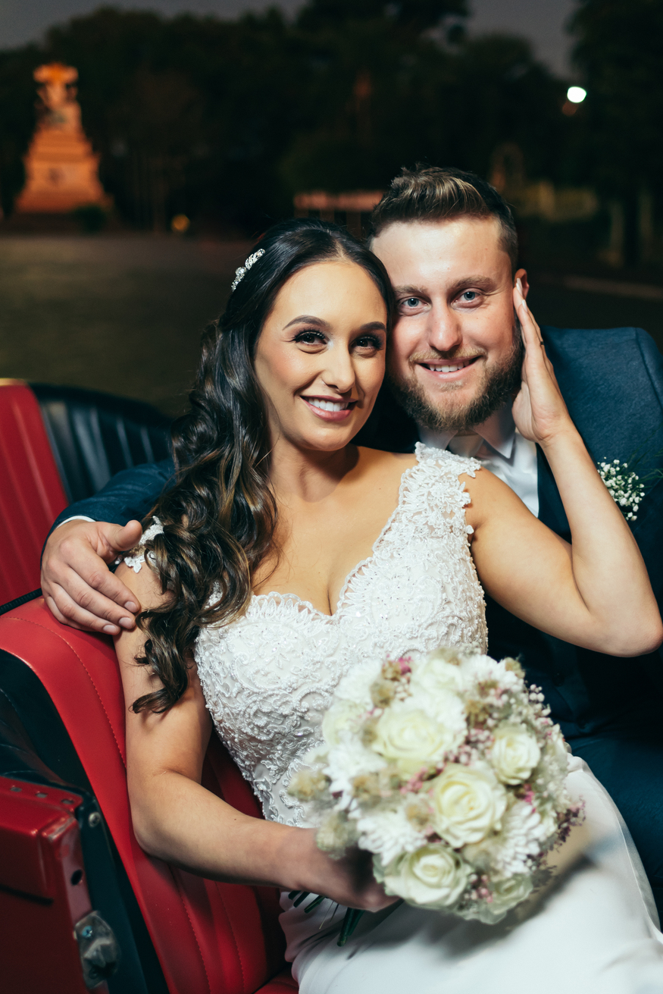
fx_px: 1325
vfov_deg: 40.9
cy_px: 589
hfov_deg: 28.0
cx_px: 405
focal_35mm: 48
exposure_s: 1/200
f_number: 1.8
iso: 500
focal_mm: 35
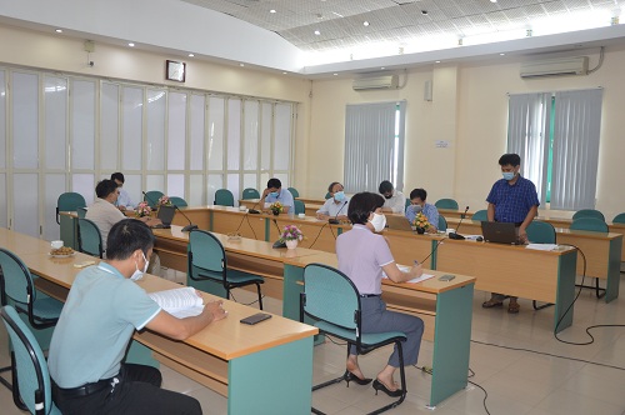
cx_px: 312
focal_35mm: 32
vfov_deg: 41.6
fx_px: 546
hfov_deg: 59.6
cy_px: 208
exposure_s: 1/80
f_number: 4
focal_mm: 21
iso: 400
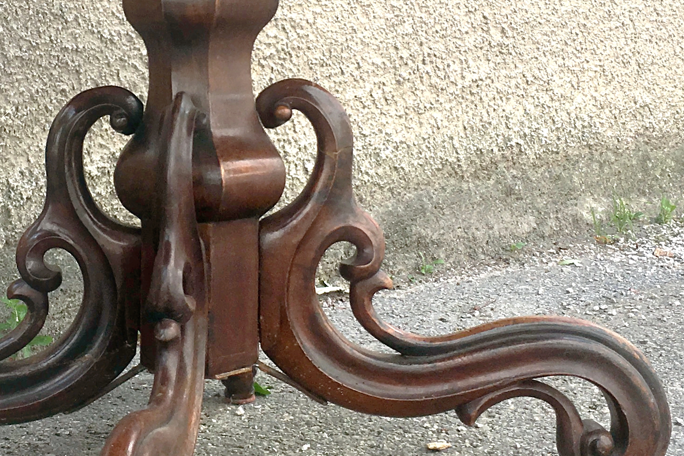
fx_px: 589
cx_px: 338
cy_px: 255
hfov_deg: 60.3
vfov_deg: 42.3
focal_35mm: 31
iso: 25
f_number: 2.2
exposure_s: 1/565
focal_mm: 4.15
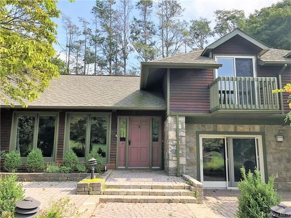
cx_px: 146
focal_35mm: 28
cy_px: 109
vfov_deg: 49.7
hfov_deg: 63.4
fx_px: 235
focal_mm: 4
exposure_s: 1/810
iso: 20
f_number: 1.8
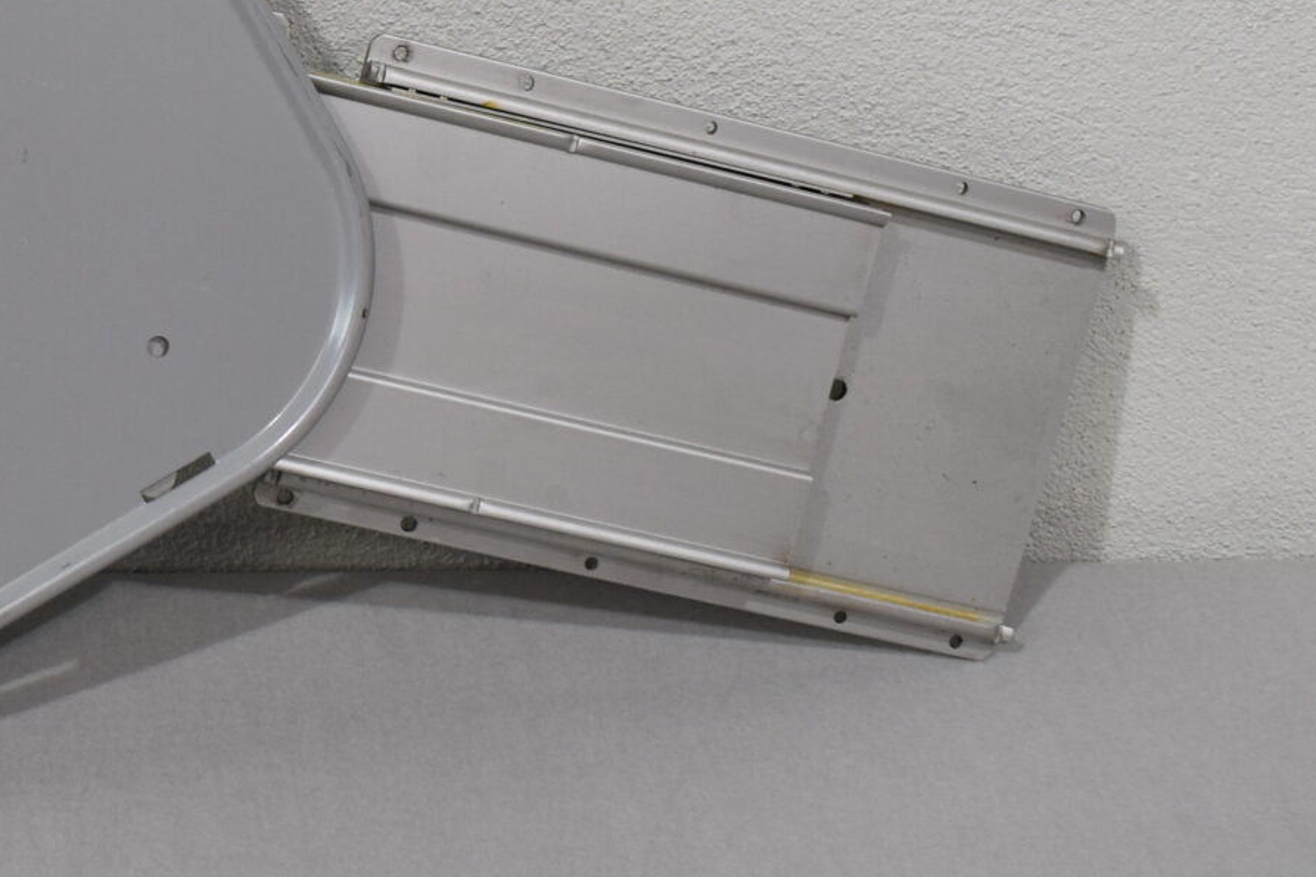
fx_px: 3143
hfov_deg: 22.4
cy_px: 123
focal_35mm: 86
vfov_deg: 15.7
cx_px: -100
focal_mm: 20
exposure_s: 1/125
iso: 360
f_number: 5.6
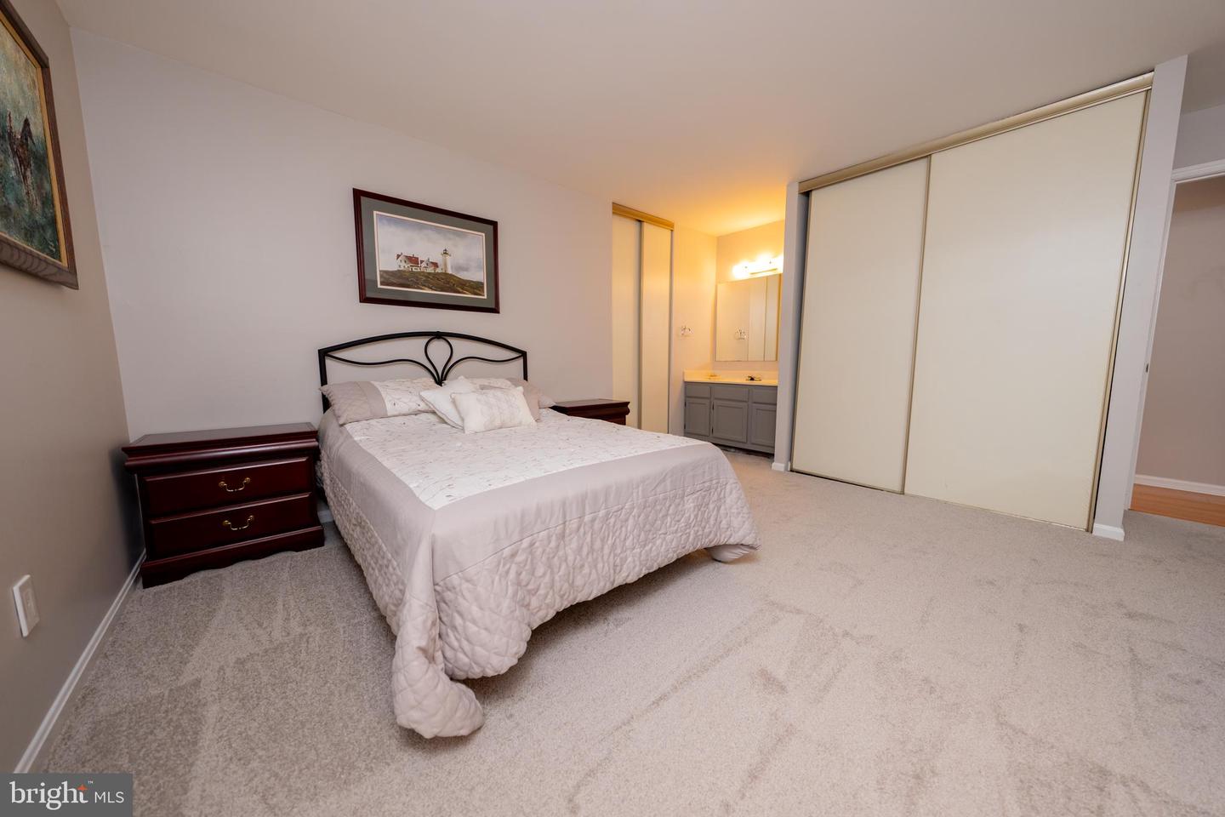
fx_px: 408
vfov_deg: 90.0
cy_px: 408
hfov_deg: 112.6
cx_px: 612
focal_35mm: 12
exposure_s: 1/250
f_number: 2.8
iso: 800
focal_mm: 12
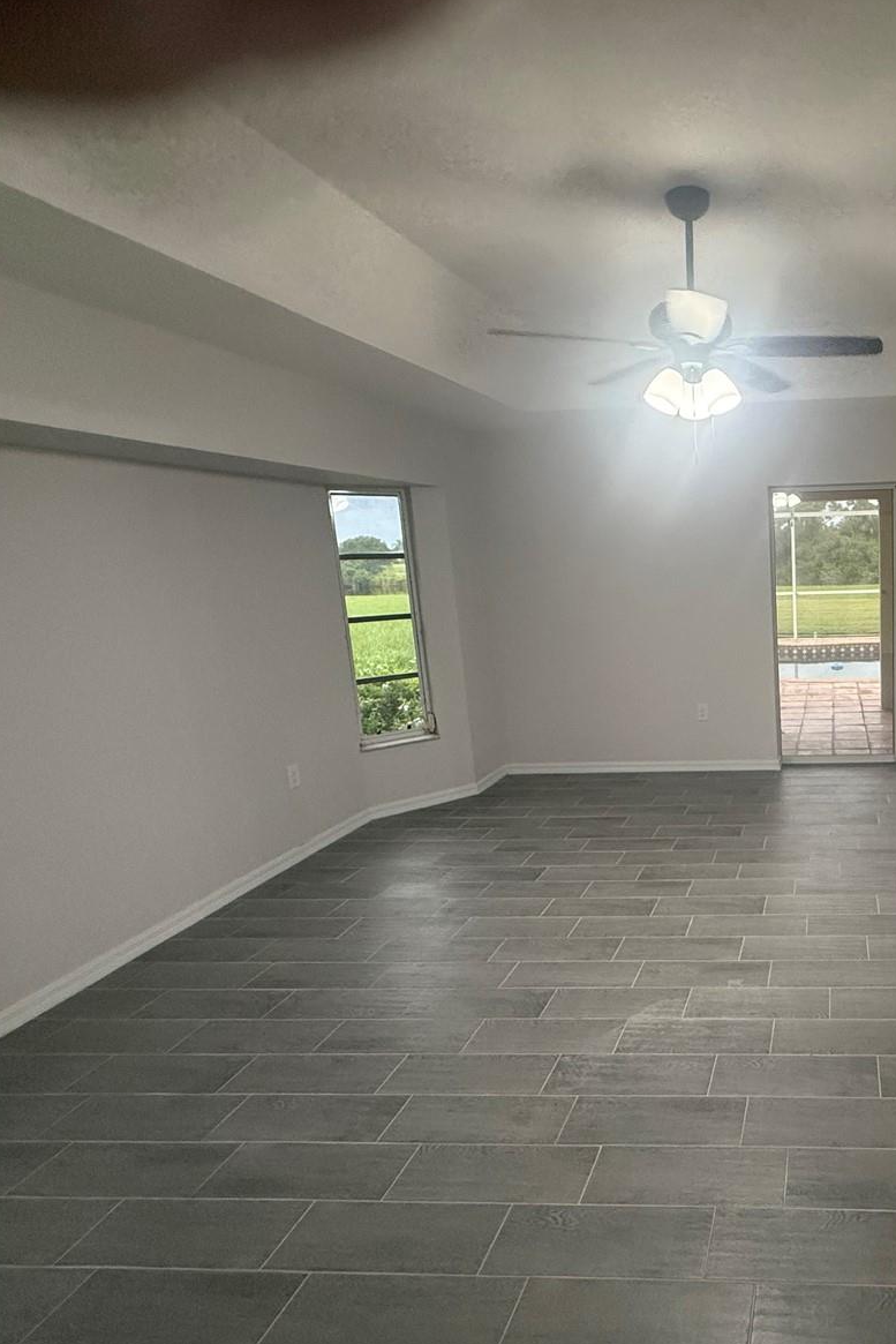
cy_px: 677
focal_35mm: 20
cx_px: 800
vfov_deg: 84.0
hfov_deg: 54.3
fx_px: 746
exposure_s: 1/120
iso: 500
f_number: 2.2
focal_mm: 2.22
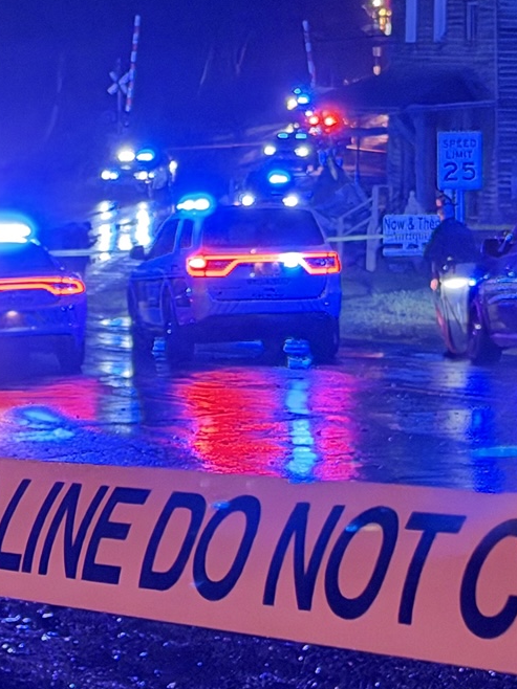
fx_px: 2909
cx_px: 246
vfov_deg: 13.5
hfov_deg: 10.2
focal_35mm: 146
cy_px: 342
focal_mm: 6.76
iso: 500
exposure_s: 1/24
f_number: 1.78
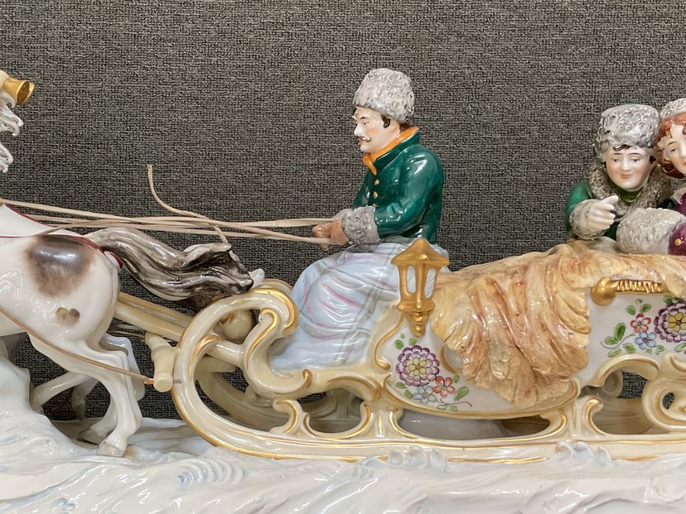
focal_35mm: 53
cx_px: 282
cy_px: 317
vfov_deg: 27.4
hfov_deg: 36.1
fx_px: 1050
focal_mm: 3
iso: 80
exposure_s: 1/60
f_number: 1.8
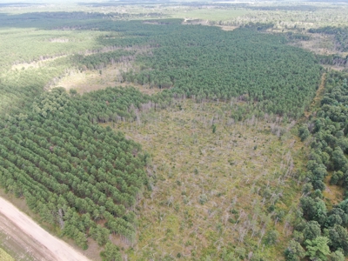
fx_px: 241
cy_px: 130
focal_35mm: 24
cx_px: 174
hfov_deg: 71.6
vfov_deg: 56.8
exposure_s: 1/200
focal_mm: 4.39
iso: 100
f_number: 2.8
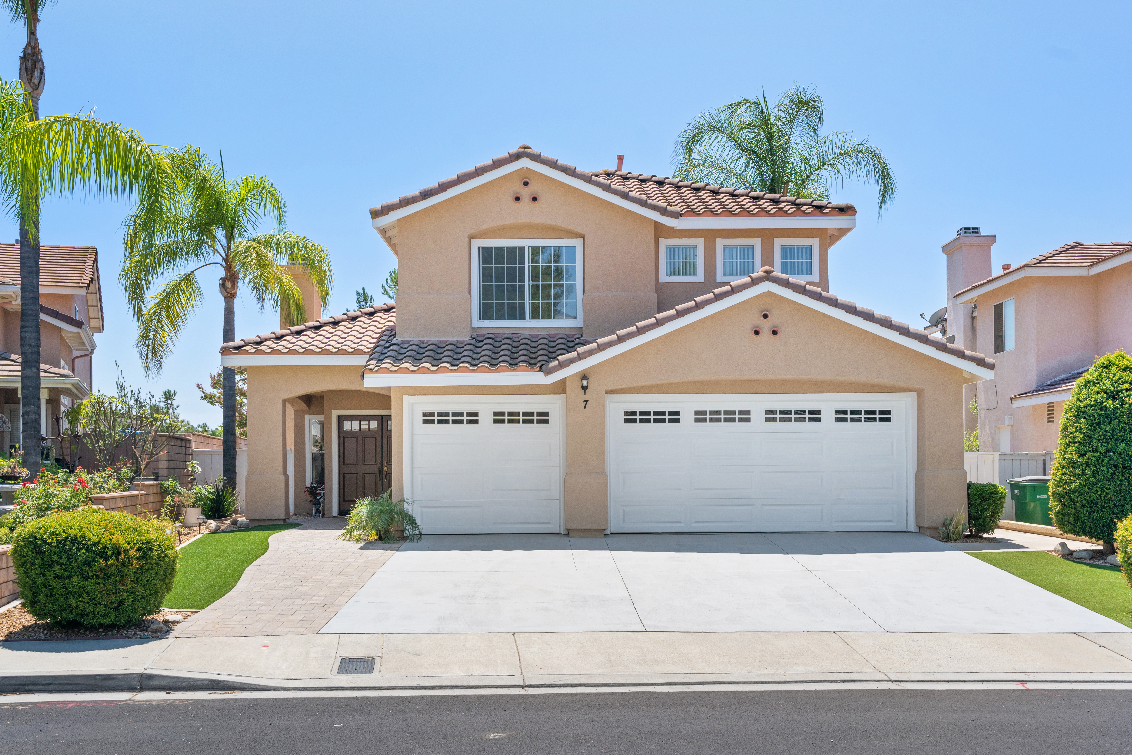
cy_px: 378
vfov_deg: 37.9
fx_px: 1100
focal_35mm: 35
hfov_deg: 54.4
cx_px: 566
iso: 250
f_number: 7.1
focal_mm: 35
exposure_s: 1/1000
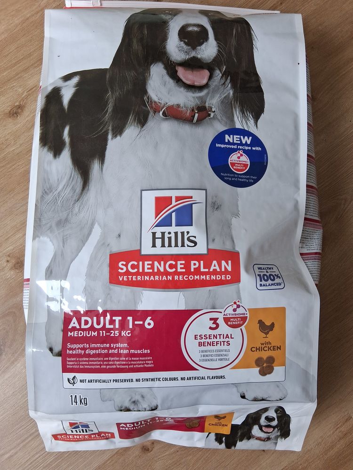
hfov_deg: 53.1
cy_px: 235
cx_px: 176
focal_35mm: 26
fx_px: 354
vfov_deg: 67.3
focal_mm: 3.98
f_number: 1.8
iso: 125
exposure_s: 1/120
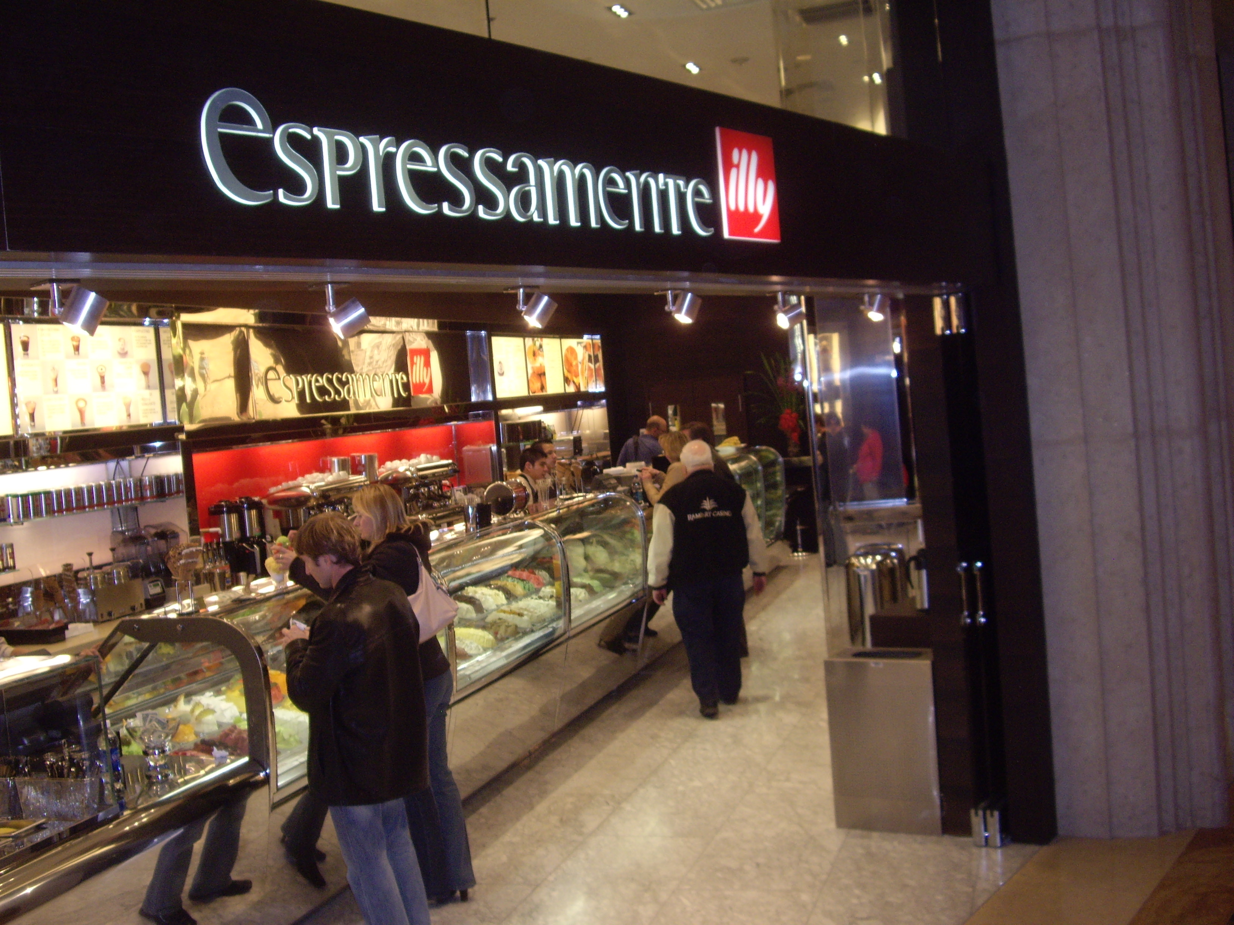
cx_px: 617
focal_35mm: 38
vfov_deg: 37.7
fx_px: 1355
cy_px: 462
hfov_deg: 49.0
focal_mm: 7.9
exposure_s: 1/60
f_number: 2.8
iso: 200
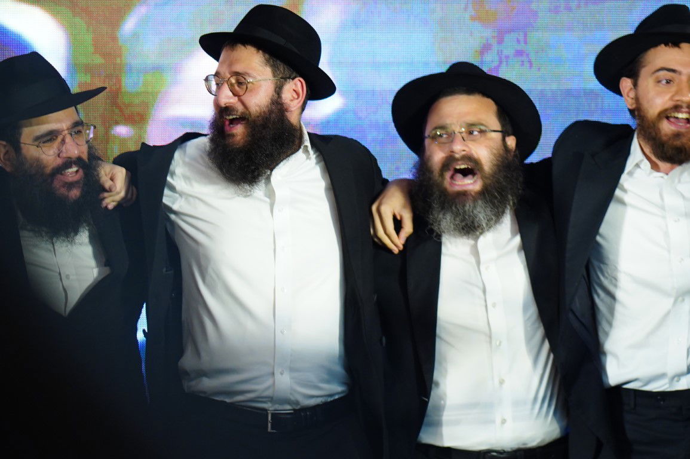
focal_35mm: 127
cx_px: 345
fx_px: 2432
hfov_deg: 16.1
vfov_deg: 10.8
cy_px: 230
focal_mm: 85
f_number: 2
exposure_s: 1/250
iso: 1600
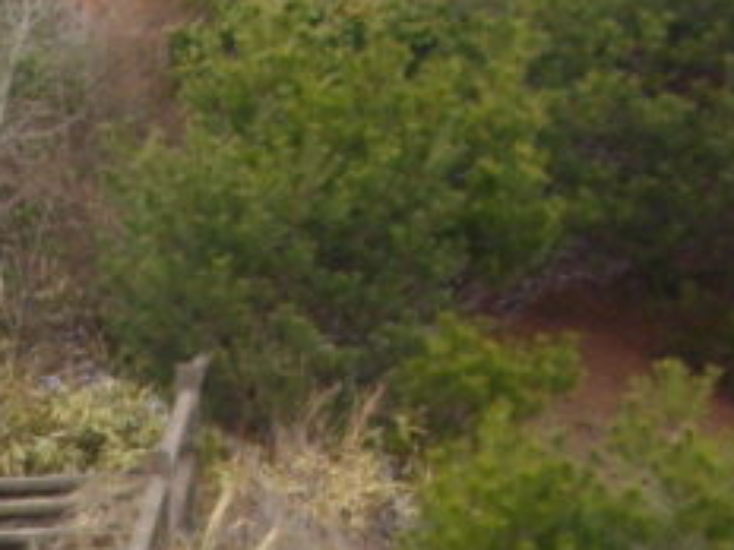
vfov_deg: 8.5
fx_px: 3456
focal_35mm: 163
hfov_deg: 11.6
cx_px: -370
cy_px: 1211
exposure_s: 1/320
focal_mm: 6.2
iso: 100
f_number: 2.8
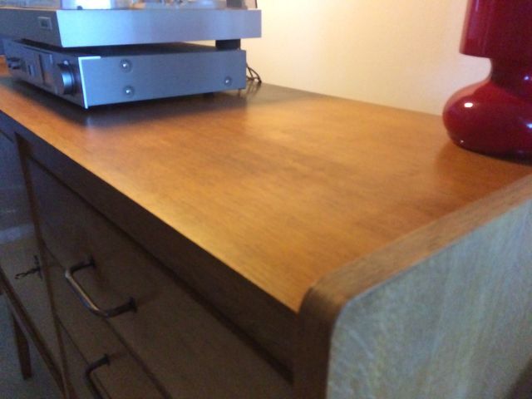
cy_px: 200
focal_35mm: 29
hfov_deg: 61.7
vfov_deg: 48.2
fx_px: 446
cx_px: 266
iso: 800
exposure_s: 1/100
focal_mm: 4.15
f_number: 2.2
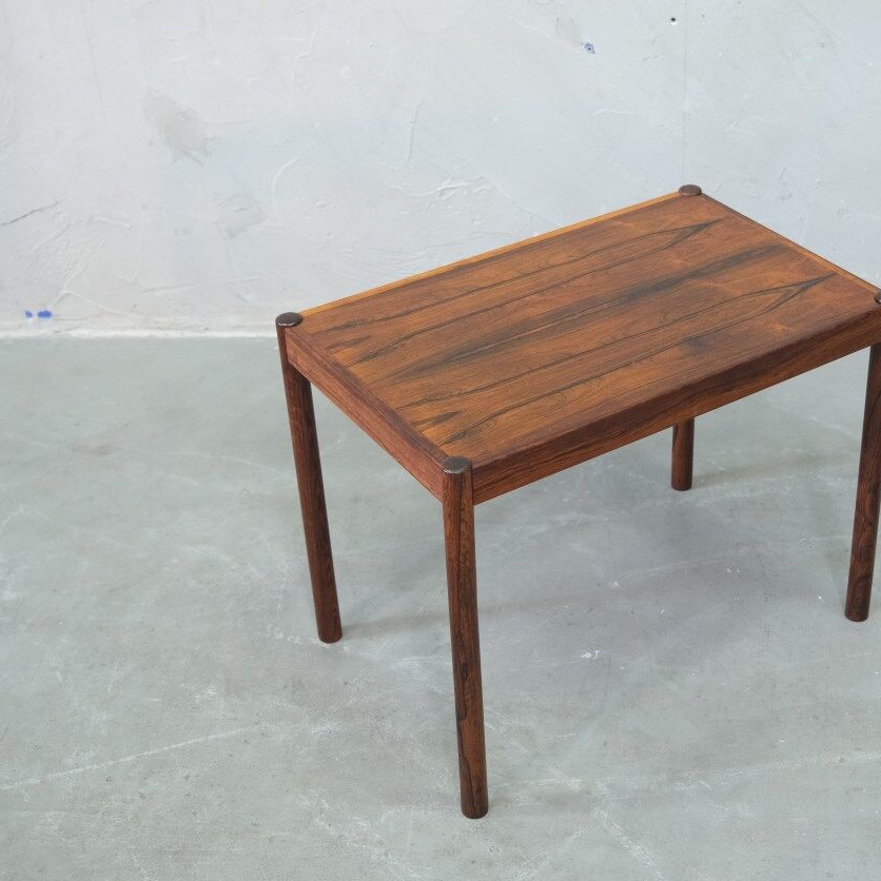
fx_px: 1526
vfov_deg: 32.2
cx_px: 559
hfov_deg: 32.0
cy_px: 439
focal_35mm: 53
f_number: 4
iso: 2000
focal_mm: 27.5
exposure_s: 1/40
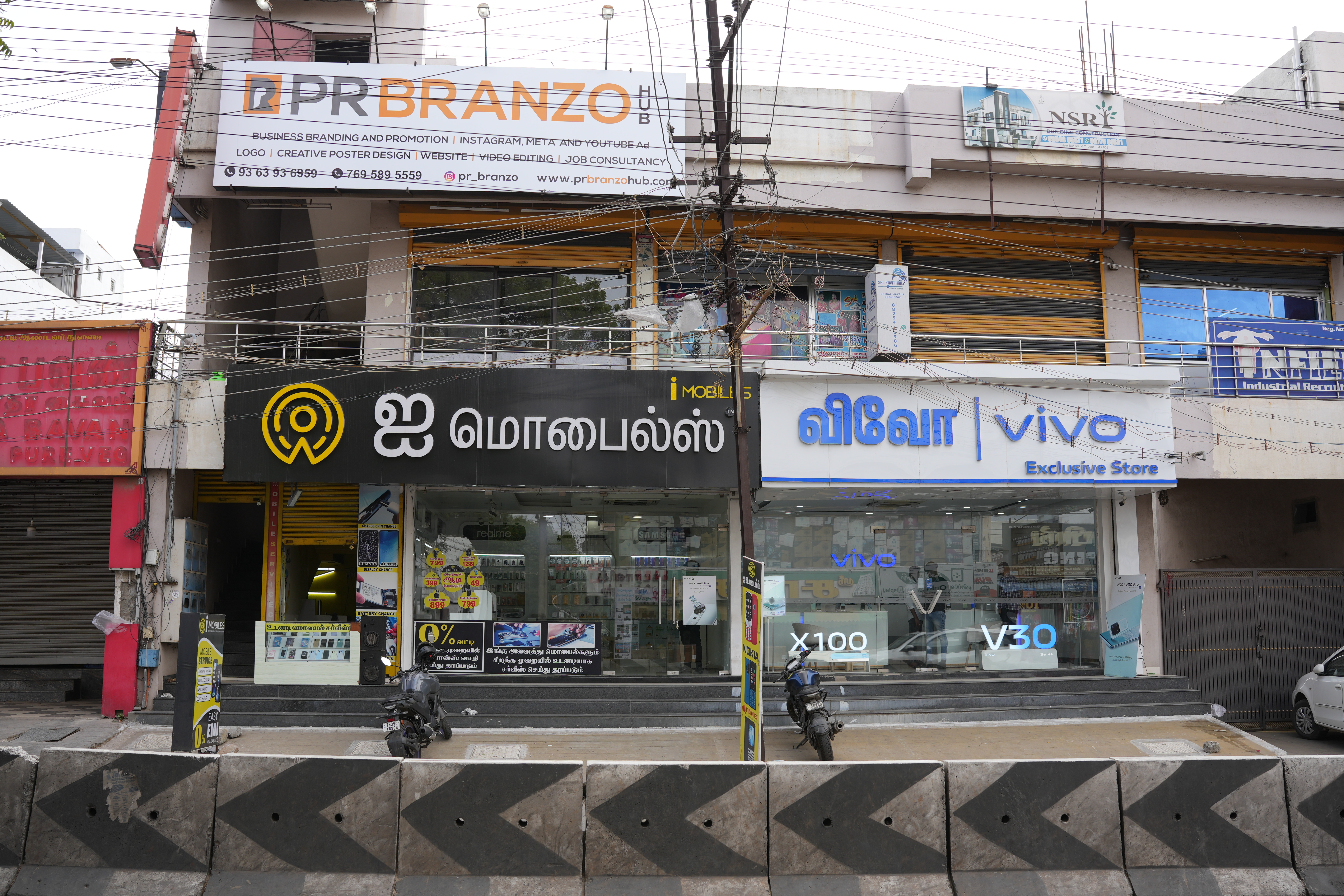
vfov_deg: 37.9
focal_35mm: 35
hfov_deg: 54.4
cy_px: 448
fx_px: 1307
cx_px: 672
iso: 100
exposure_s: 1/250
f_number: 4.5
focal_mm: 35
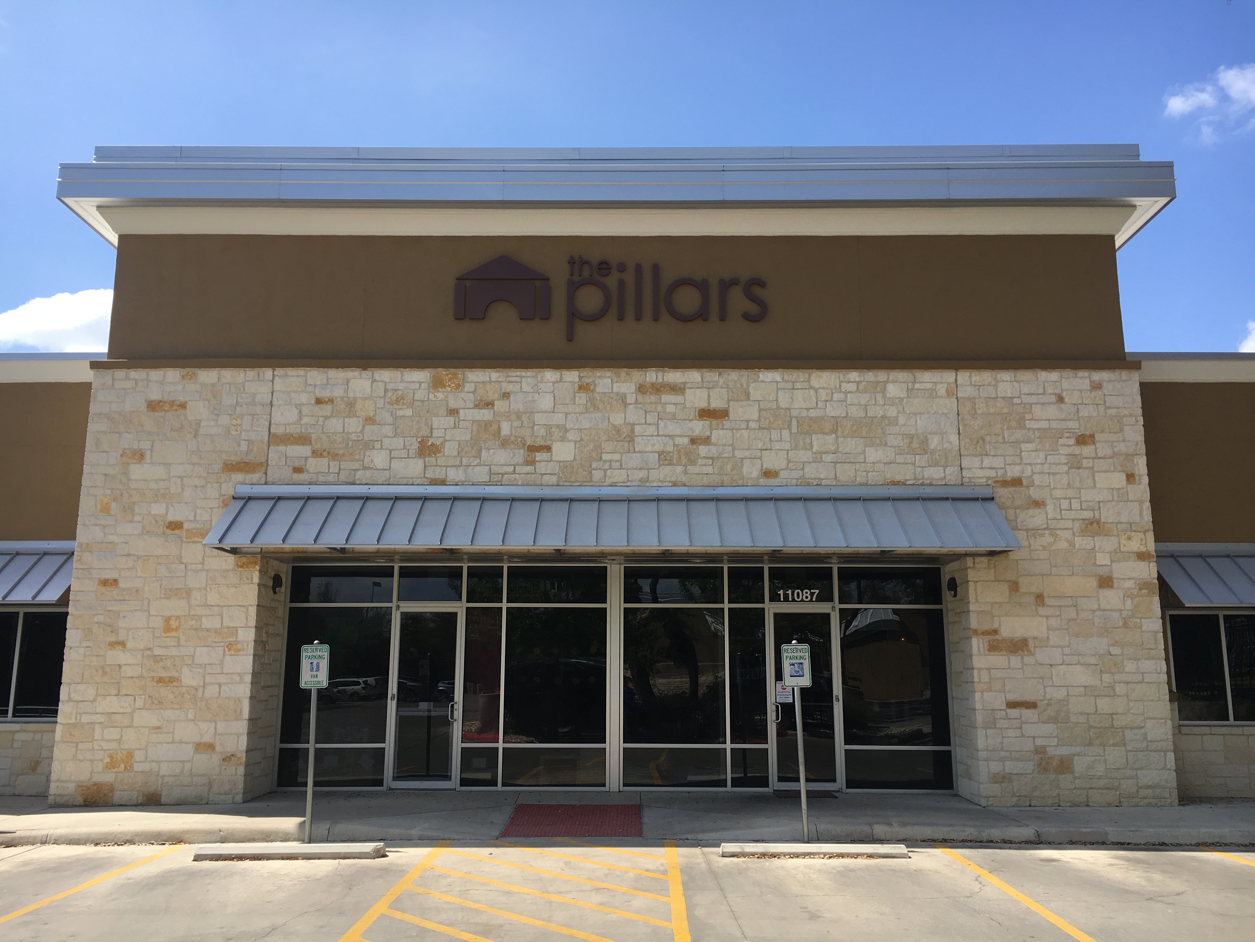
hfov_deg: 61.7
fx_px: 1051
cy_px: 471
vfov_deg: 48.2
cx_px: 628
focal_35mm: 29
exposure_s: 1/1304
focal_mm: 4.15
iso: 25
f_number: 2.2
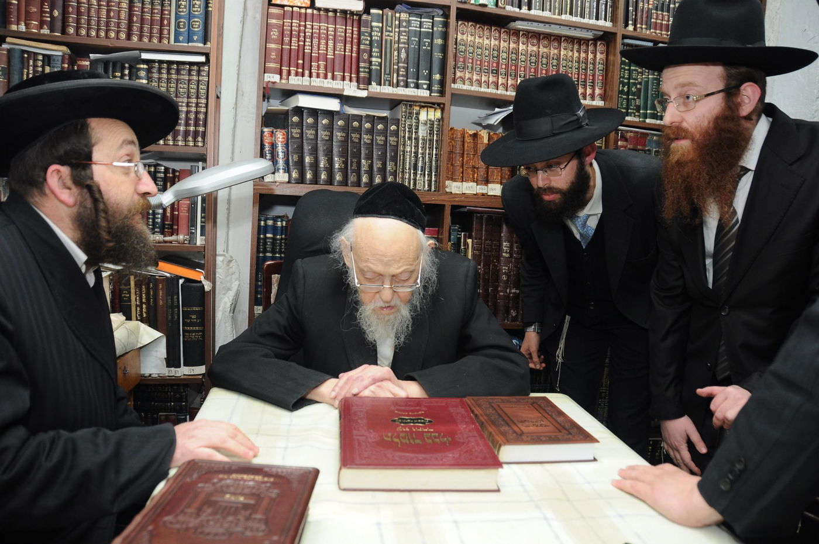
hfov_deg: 67.4
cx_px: 410
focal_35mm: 27
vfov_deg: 47.8
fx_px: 614
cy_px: 272
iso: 400
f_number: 3.5
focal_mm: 18
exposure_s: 1/160
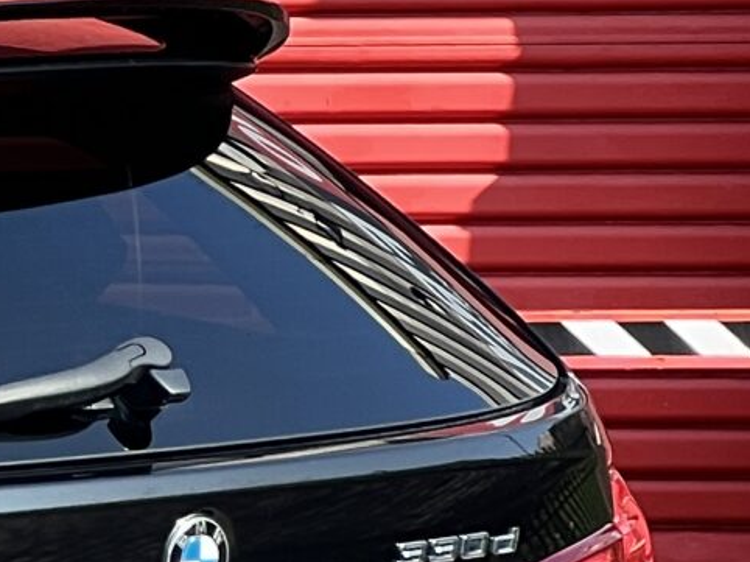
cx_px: -1162
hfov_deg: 4.7
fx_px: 8857
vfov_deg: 3.6
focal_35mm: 409
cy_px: 196
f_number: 2.8
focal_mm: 9
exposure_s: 1/239
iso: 32
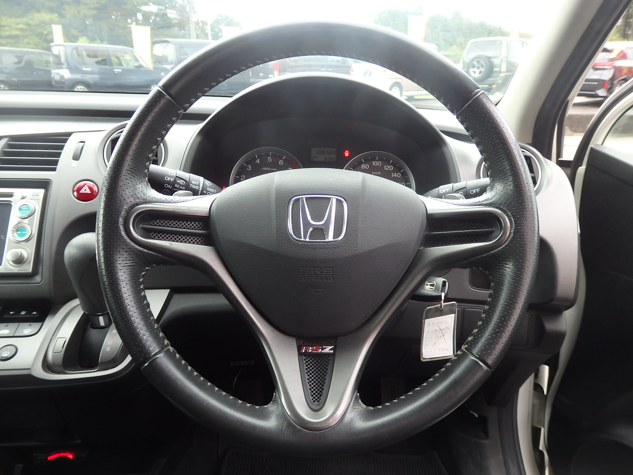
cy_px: 238
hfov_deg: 69.4
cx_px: 316
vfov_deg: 54.9
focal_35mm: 25
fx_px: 457
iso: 160
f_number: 3
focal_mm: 4.5
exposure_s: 1/30
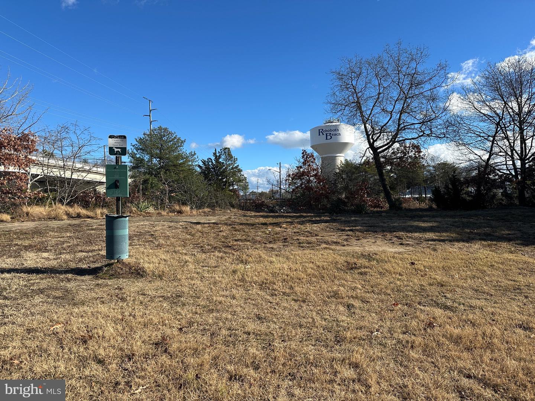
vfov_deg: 56.8
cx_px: 268
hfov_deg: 71.6
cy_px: 200
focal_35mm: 24
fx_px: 371
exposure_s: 1/4348
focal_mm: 6.86
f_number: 1.78
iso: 80
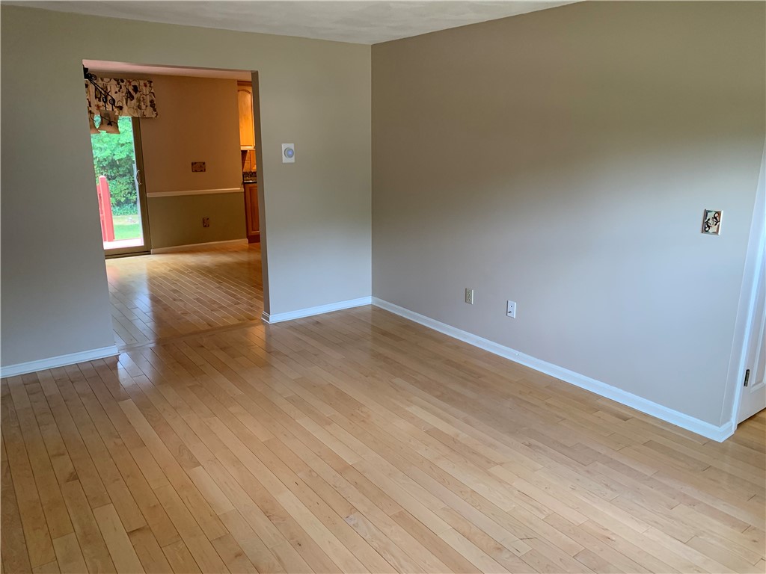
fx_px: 575
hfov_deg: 67.3
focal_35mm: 26
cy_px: 287
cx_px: 383
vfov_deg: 53.1
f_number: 1.8
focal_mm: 4.25
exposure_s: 1/60
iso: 125
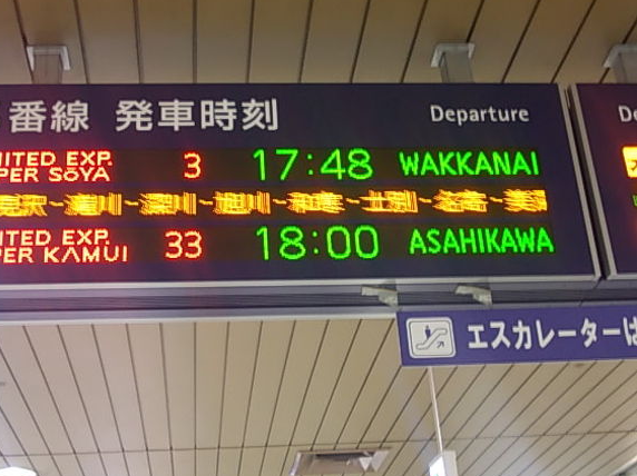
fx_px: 1066
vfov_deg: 25.2
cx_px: 276
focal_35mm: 58
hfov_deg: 33.2
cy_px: 229
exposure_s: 1/8
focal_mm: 7.2
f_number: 3.6
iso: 200
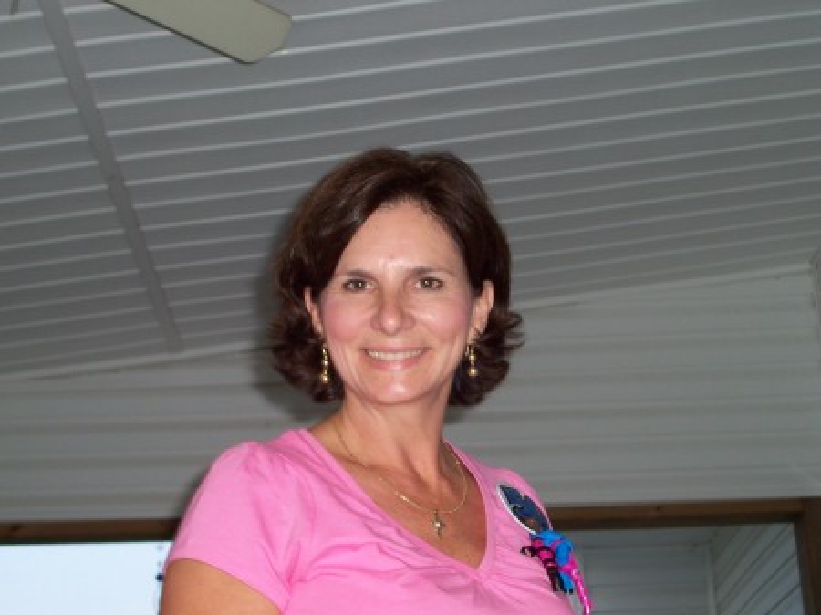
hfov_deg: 29.4
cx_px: 410
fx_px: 1565
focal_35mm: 66
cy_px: 308
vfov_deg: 22.2
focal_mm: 10.8
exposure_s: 1/90
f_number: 4
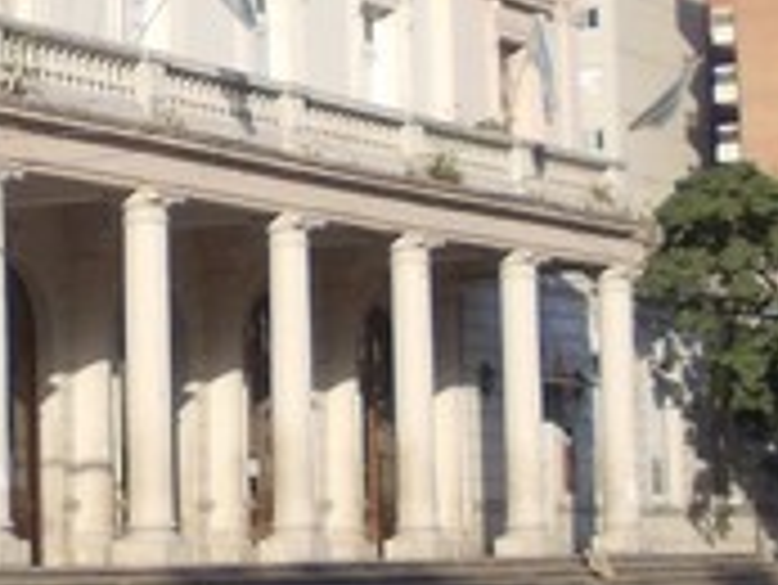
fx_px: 3778
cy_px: 171
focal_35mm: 168
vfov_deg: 8.8
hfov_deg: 11.6
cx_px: -49
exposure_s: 1/200
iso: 80
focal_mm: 5.3
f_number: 6.2
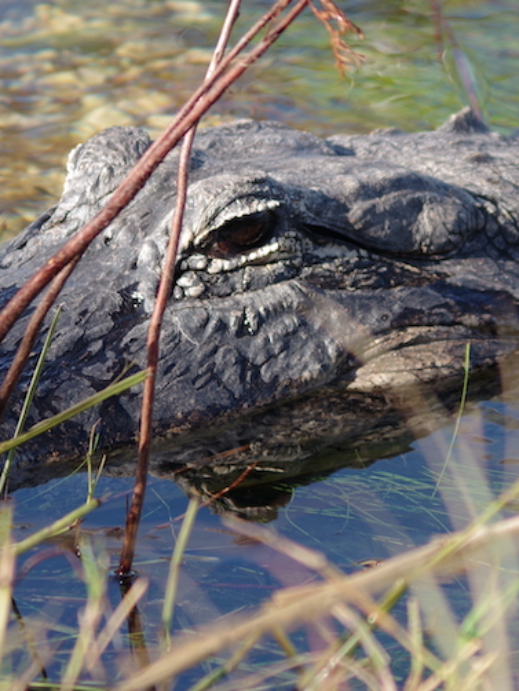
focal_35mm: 557
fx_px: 11125
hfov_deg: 2.7
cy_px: 242
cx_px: 246
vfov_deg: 3.6
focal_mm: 135
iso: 100
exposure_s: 1/160
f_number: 5
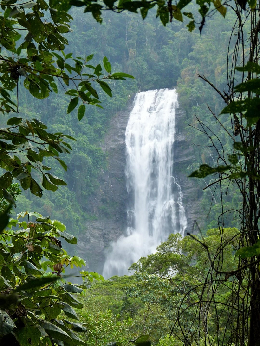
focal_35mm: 151
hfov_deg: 9.8
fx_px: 1512
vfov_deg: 13.1
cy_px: 173
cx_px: 130
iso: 100
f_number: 3.7
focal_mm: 27.2
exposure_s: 1/15
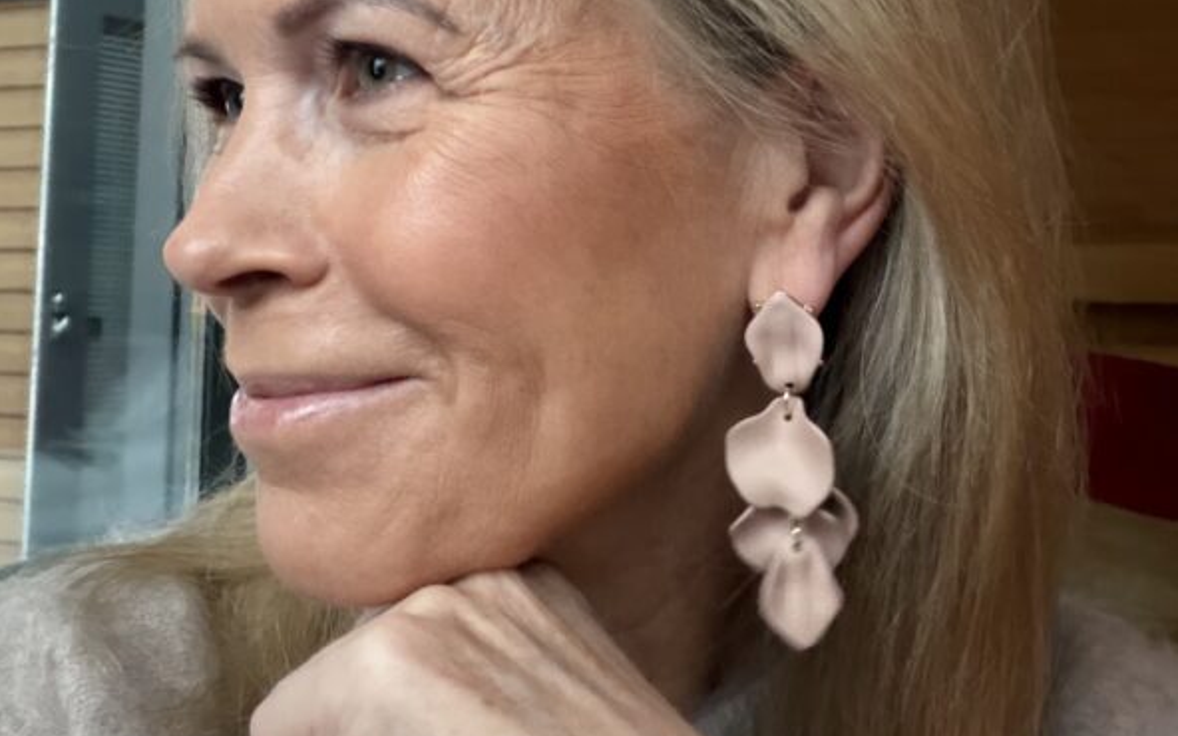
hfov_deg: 46.2
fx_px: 1380
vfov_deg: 29.4
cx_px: 589
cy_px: 185
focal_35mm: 43
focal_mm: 2.71
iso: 640
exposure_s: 1/30
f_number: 1.9
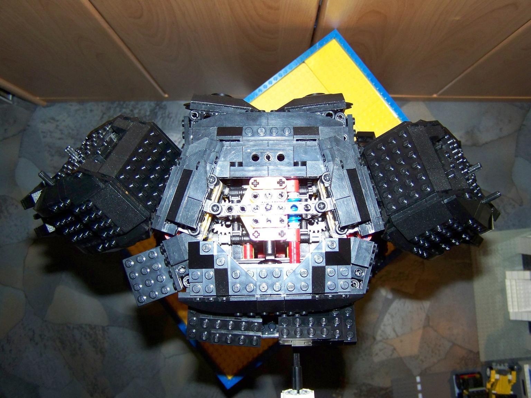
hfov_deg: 49.0
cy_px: 199
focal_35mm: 38
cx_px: 266
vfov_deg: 37.7
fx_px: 583
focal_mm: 6.3
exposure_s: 1/30
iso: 200
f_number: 2.8
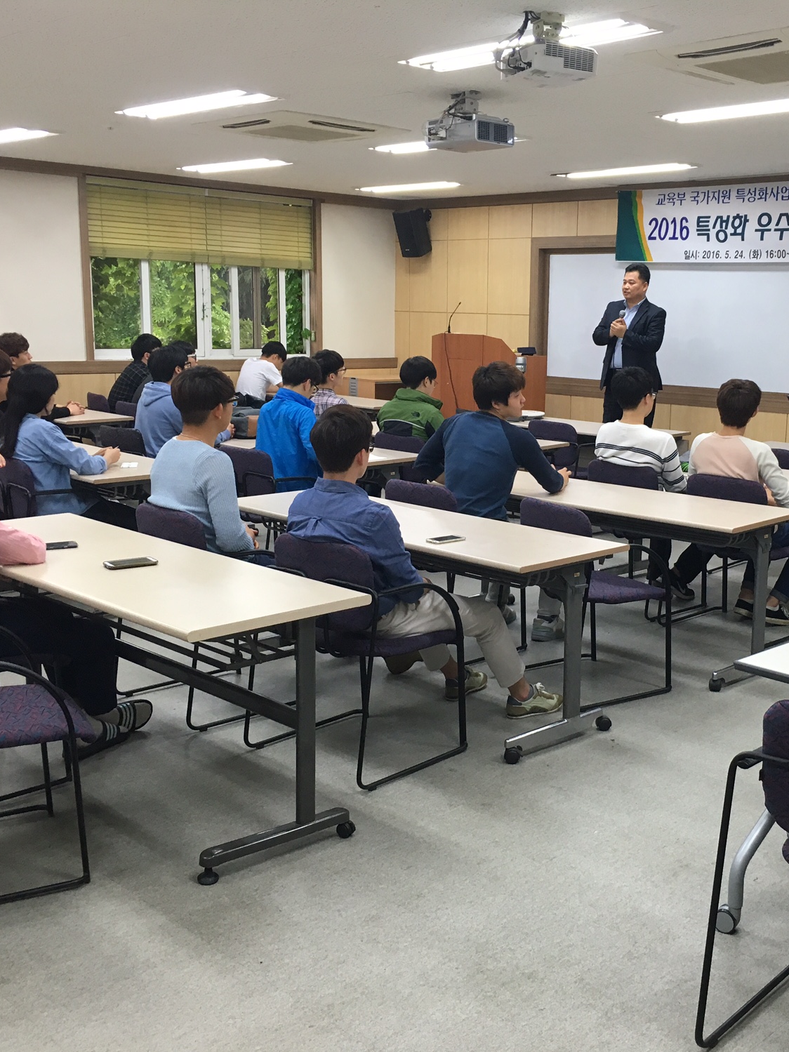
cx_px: 533
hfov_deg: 36.4
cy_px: 530
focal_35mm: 39
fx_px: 1185
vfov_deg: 47.9
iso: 32
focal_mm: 4.15
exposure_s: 1/30
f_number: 2.2
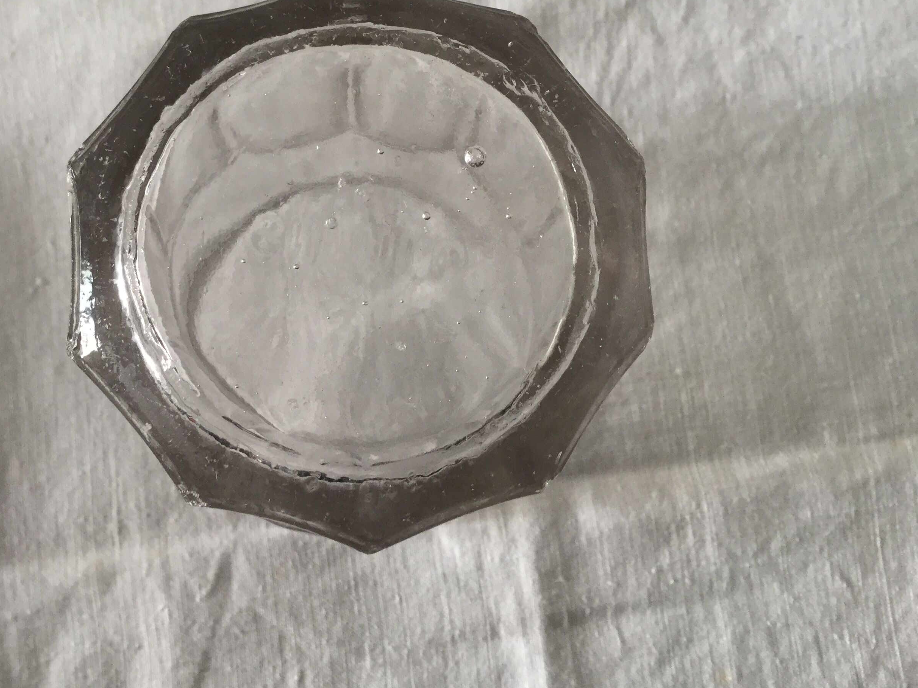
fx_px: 1114
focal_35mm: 42
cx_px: 352
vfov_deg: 34.3
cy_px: 279
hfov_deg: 44.5
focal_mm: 3.3
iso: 25
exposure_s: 1/33
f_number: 2.4
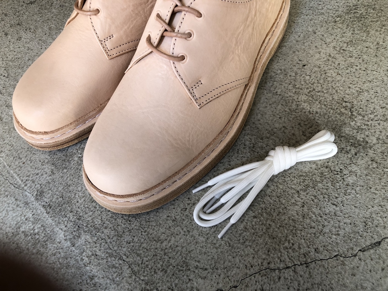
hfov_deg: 63.4
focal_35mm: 28
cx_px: 194
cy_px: 146
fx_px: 314
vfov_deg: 49.7
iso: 32
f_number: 1.8
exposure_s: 1/30
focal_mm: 4
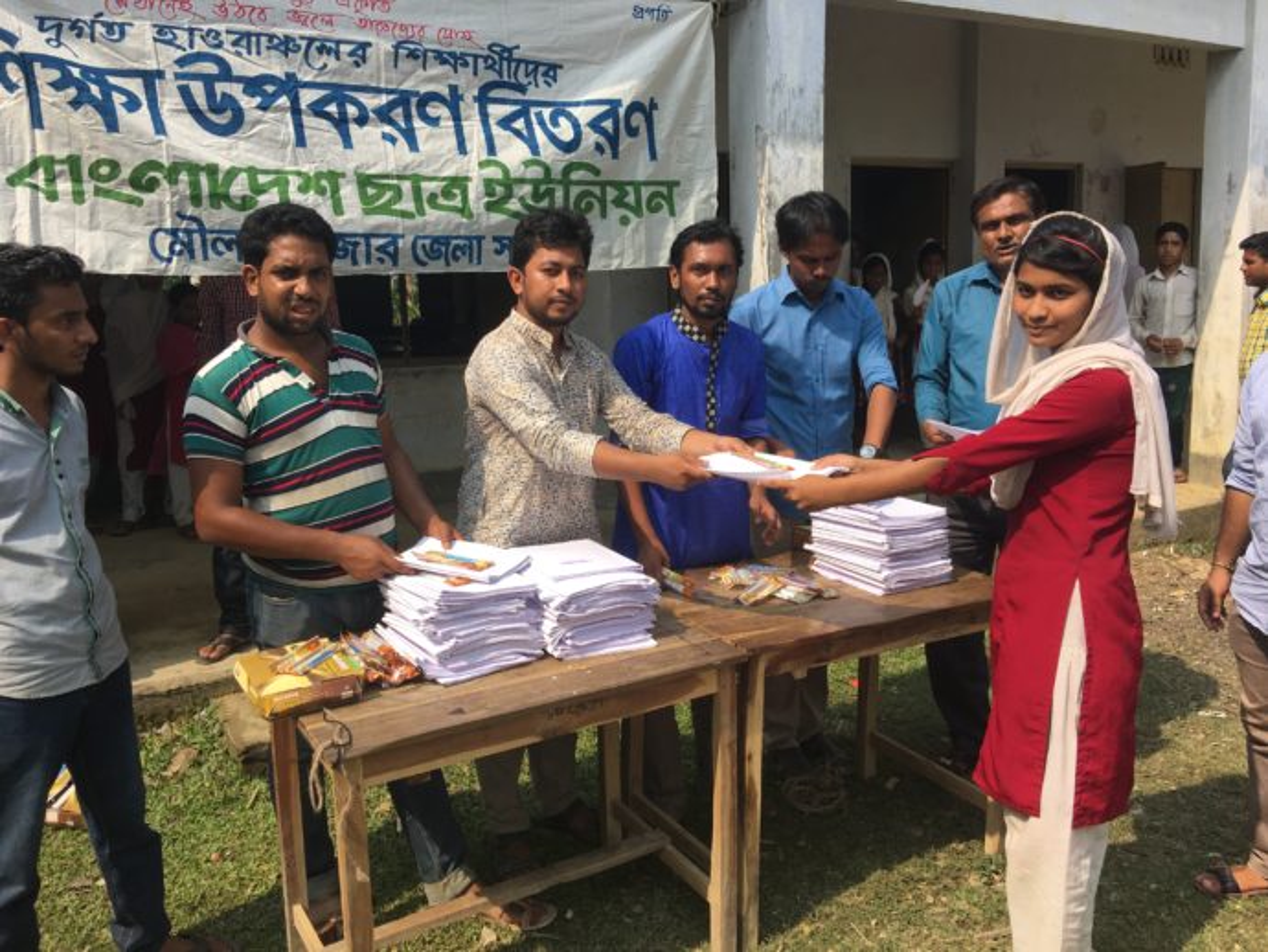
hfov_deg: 61.6
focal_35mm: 29
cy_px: 476
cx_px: 634
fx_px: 1063
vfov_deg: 48.3
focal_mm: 4.15
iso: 25
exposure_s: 1/874
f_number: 2.2
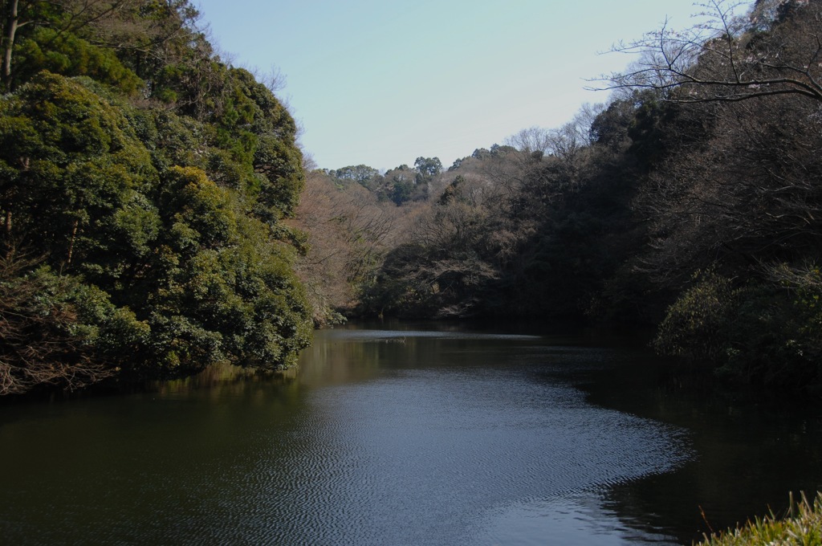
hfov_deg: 49.6
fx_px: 889
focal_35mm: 39
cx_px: 411
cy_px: 273
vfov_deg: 34.1
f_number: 3.8
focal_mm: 26
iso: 160
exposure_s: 1/640
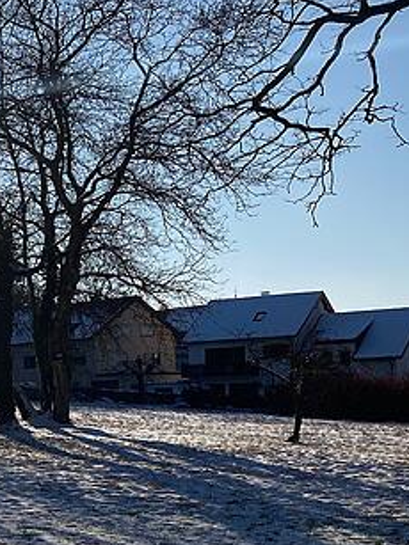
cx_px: -278
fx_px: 1198
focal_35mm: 76
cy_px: 423
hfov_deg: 16.8
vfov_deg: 25.3
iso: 25
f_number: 1.8
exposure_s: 1/5348
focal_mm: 3.99
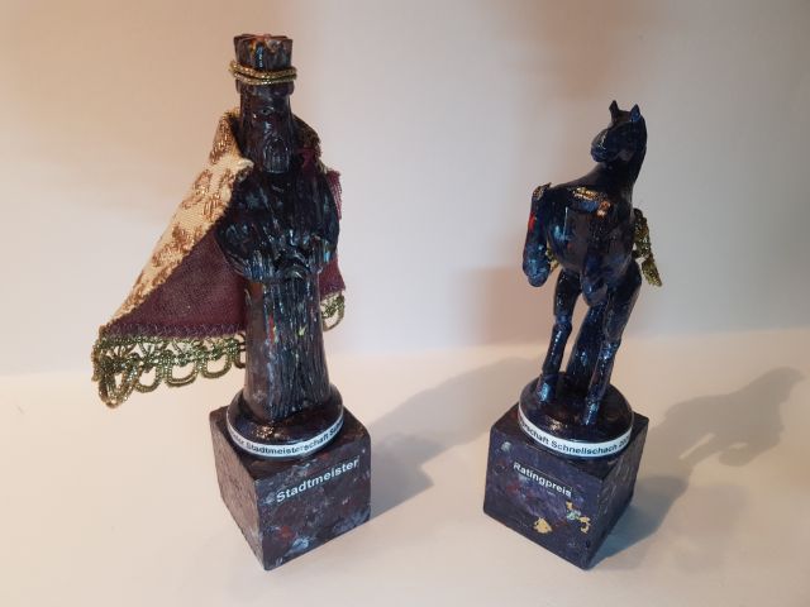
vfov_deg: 53.1
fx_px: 608
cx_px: 405
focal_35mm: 26
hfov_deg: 67.3
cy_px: 304
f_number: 1.7
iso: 50
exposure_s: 1/50
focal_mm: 4.3
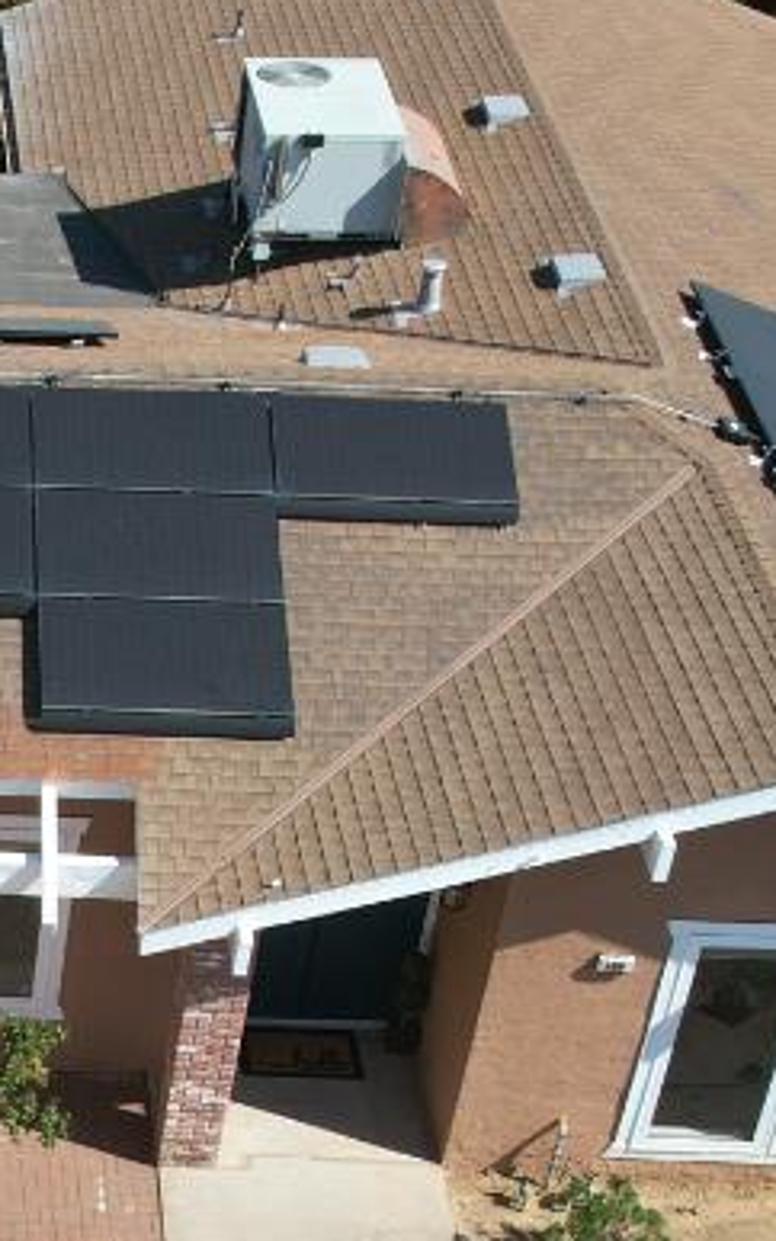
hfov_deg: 13.9
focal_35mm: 87
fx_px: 2943
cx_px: -478
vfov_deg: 22.8
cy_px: 1276
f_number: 2.8
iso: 100
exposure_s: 1/2000
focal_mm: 8.38
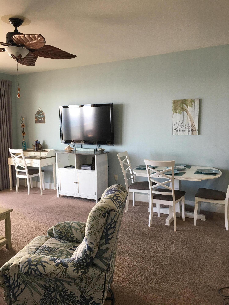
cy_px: 152
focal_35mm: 29
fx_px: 256
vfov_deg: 61.7
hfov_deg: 48.2
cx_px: 114
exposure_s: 1/30
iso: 32
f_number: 2.2
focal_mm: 4.15
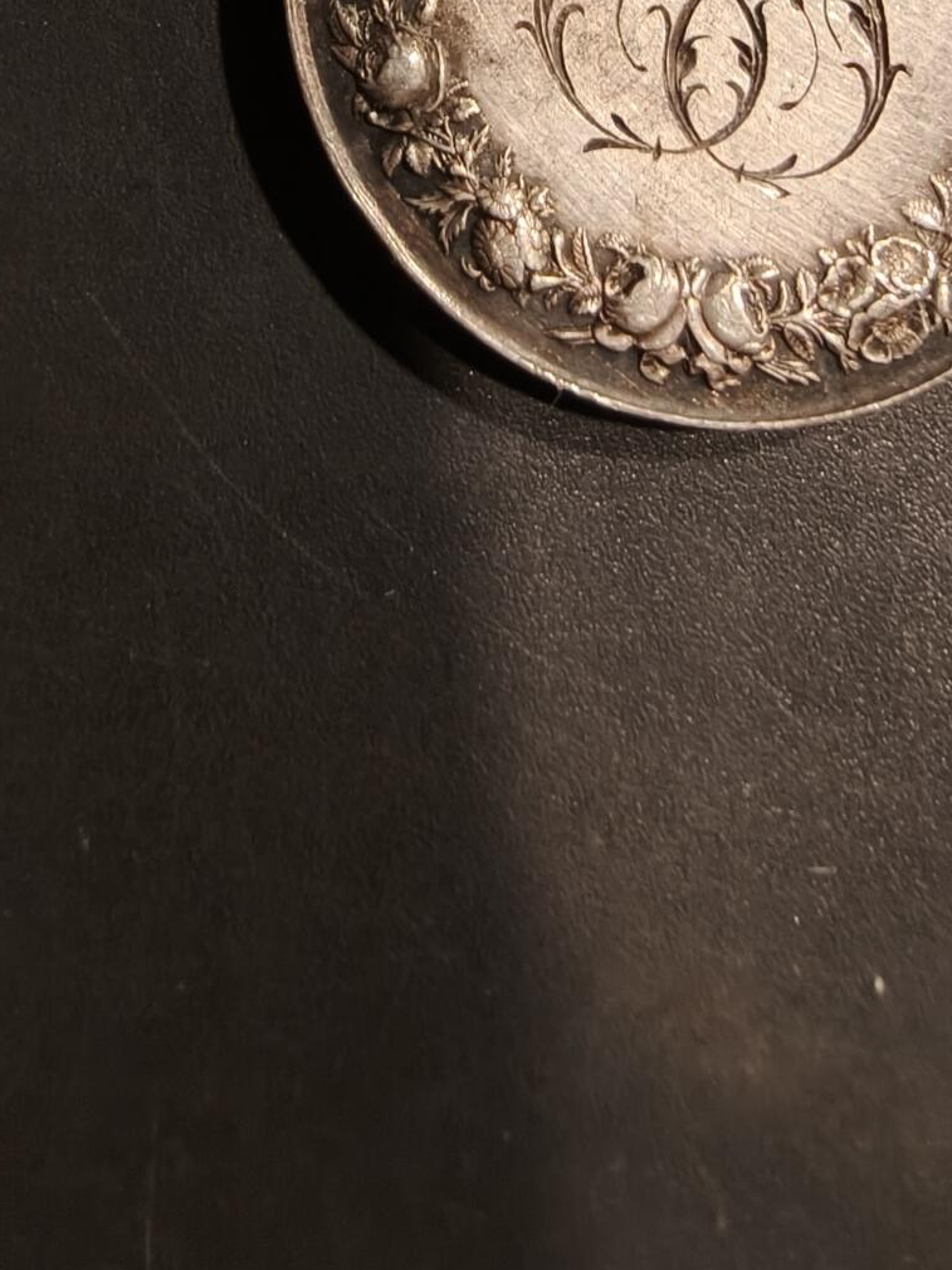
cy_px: 176
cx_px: 674
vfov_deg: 42.7
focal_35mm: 41
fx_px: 1504
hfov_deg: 34.6
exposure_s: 1/92.6
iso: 160
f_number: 2
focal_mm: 2.32
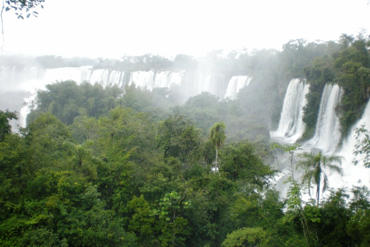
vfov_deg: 33.4
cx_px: 186
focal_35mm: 40
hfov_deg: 48.5
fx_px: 411
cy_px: 115
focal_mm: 6.3
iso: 134
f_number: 3.1
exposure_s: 1/67.5
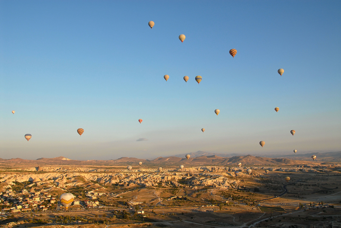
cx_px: 170
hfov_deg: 57.2
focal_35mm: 33
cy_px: 114
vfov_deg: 40.1
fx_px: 313
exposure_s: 1/250
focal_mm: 22
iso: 100
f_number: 6.3
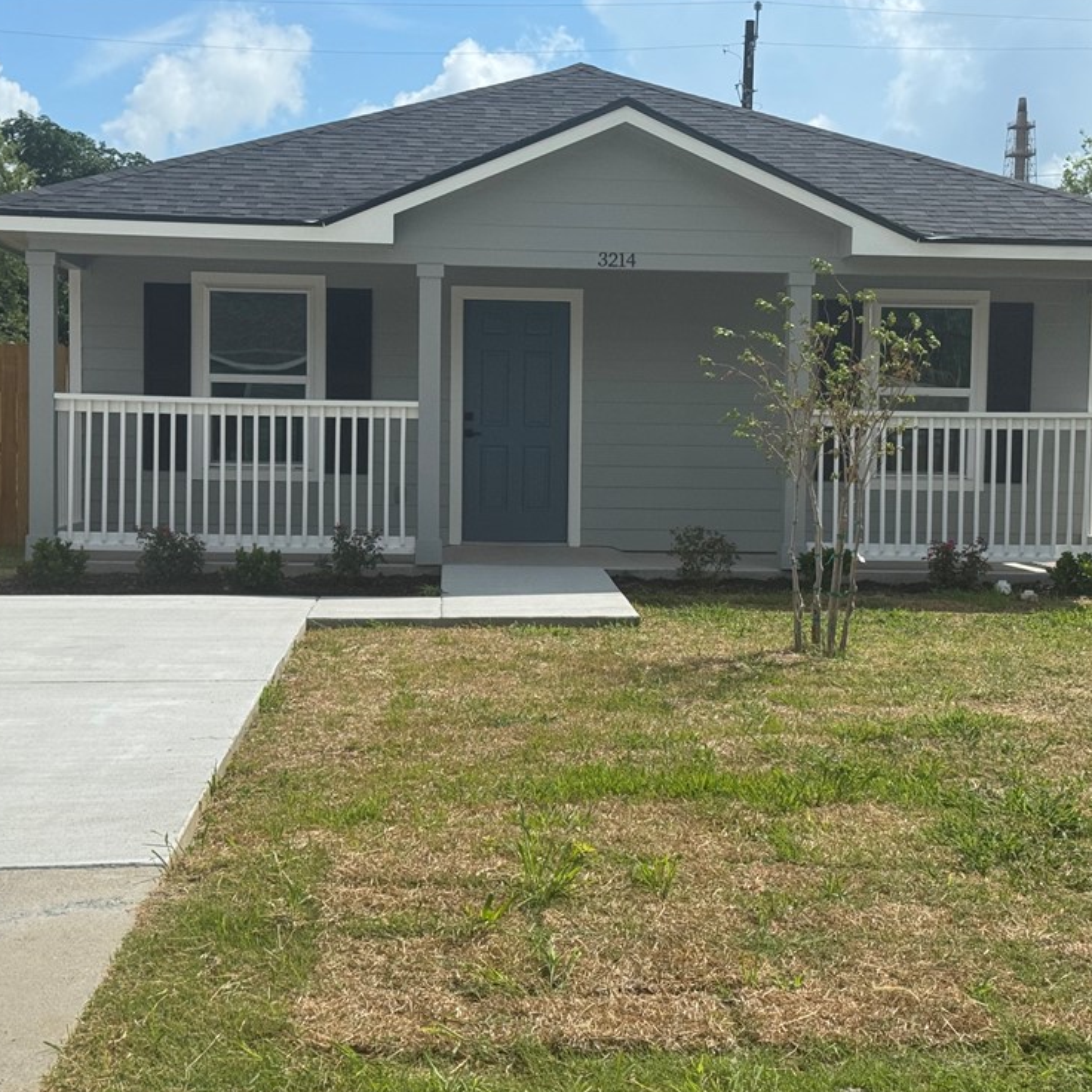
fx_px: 2106
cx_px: 596
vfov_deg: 29.1
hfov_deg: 29.1
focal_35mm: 59
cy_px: 561
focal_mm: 6.76
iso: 64
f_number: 1.78
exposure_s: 1/7092
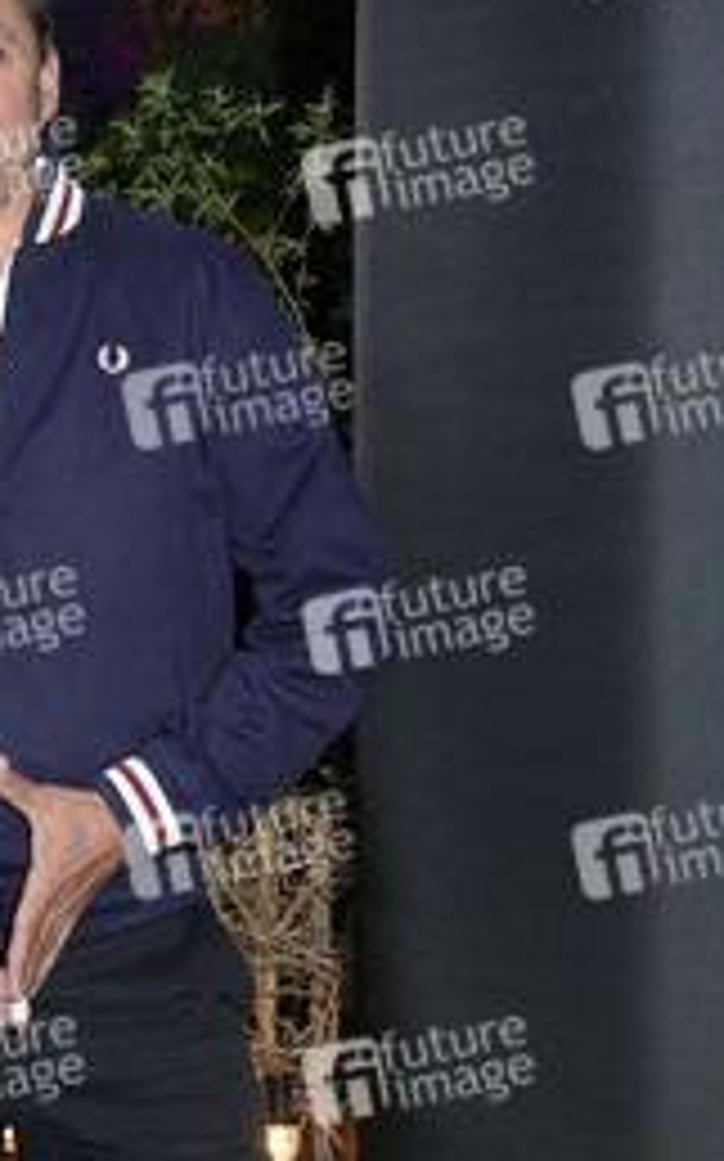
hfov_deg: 15.3
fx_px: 2592
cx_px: -151
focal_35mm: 82
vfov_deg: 25.2
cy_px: 508
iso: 1250
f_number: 6.3
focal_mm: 46
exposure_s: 1/100
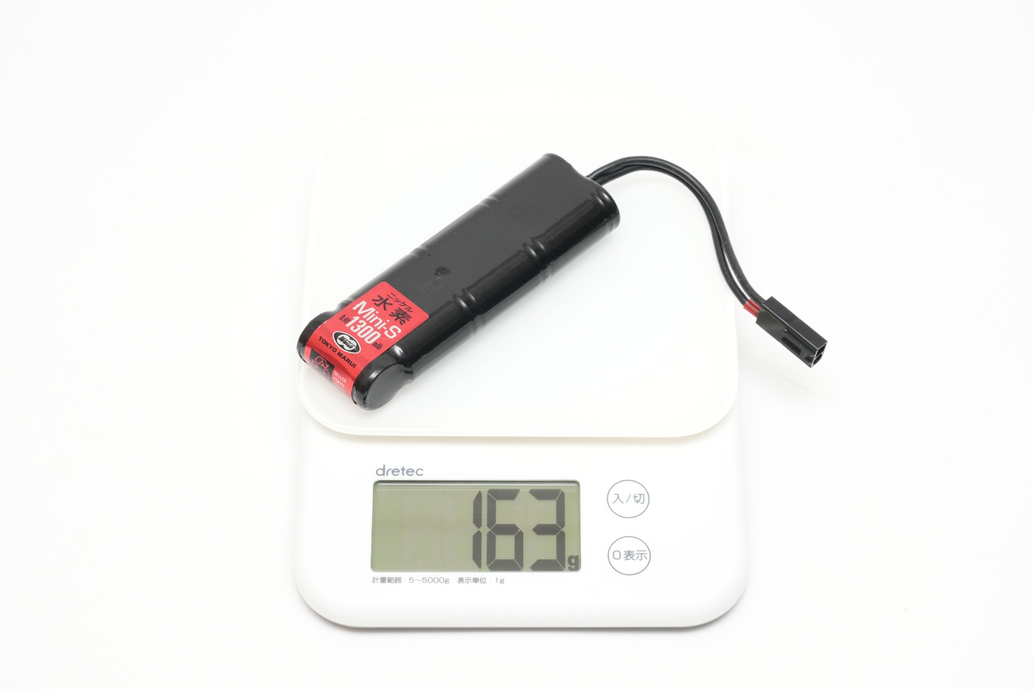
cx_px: 516
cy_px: 344
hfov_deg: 22.4
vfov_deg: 15.0
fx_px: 2611
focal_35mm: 91
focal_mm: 91
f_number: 20
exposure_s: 1/60
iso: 1600
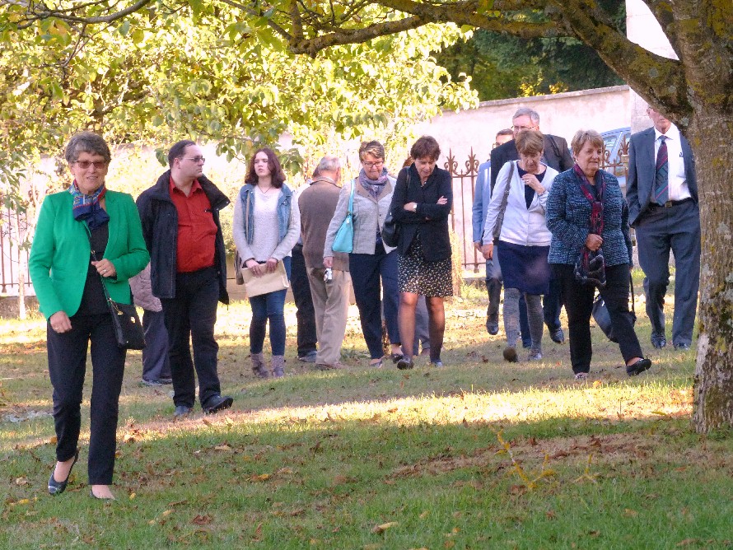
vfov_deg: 6.9
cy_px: 275
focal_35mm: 214
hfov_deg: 9.2
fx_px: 4533
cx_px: 366
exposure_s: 1/320
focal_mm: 38.5
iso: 250
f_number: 4
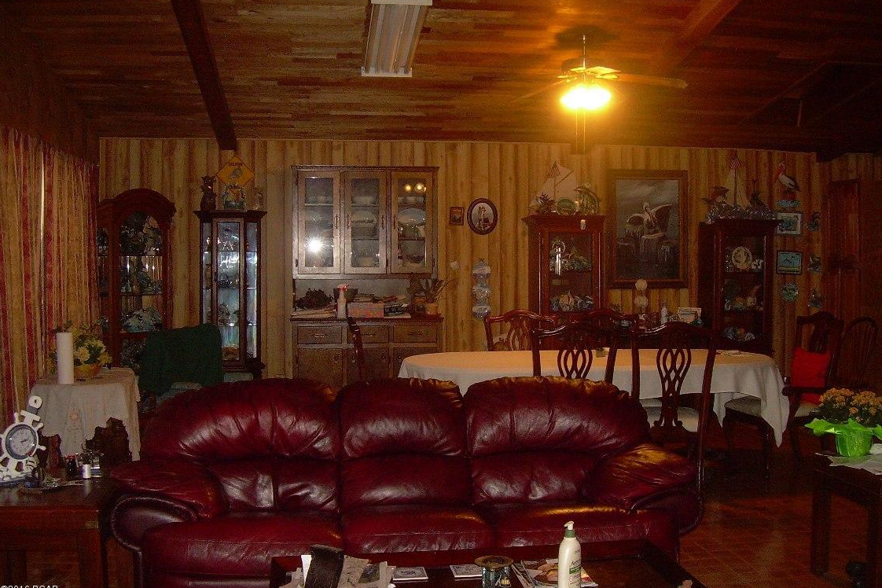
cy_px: 277
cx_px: 443
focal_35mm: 40
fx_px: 980
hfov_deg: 48.5
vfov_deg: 33.4
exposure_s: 1/60
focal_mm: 6.3
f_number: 2.8
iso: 200
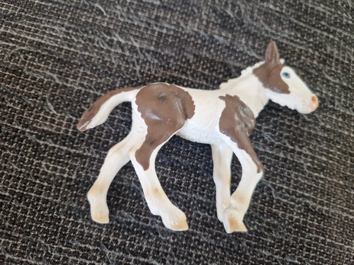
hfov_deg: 73.9
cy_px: 132
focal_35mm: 23
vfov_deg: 58.9
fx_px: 235
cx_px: 177
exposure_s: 1/100
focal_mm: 5.4
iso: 80
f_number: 1.8
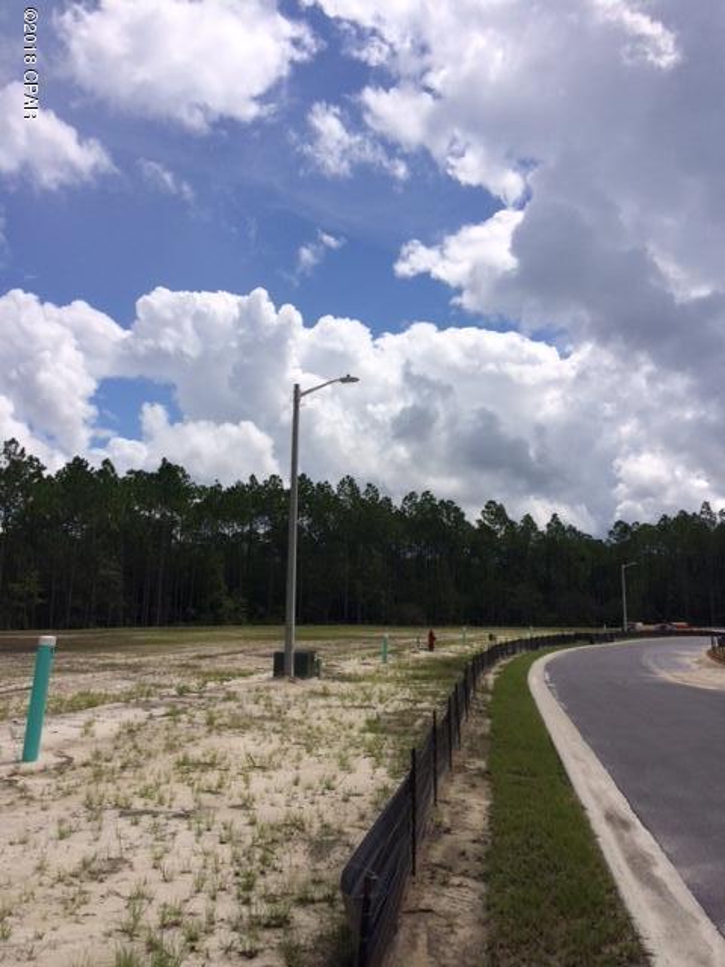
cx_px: 362
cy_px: 484
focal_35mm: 29
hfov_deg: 48.2
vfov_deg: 61.7
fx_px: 810
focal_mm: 4.15
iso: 32
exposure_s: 1/5882
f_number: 2.2
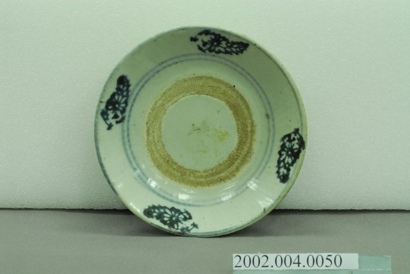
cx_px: 205
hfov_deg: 22.6
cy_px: 137
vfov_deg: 15.2
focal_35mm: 90
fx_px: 1026
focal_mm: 60
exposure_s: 1/15
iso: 1000
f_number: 10
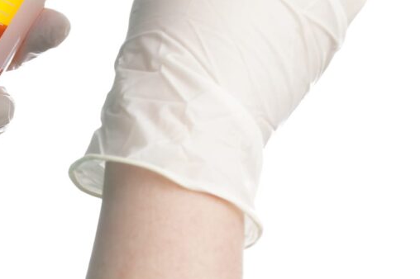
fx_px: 1586
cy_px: 30
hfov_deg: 14.8
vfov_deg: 10.0
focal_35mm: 136
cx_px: 3
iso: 100
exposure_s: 1/160
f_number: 13
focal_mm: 45
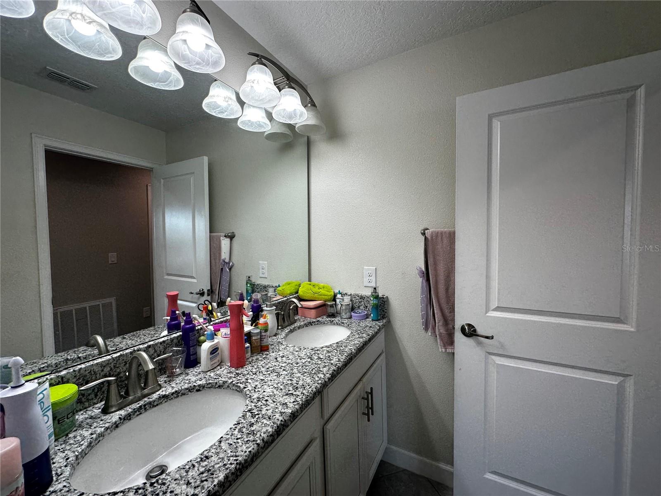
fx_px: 267
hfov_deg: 102.1
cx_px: 330
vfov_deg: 85.7
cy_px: 248
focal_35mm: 14
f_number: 2.2
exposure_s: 1/120
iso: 64
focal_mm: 2.22
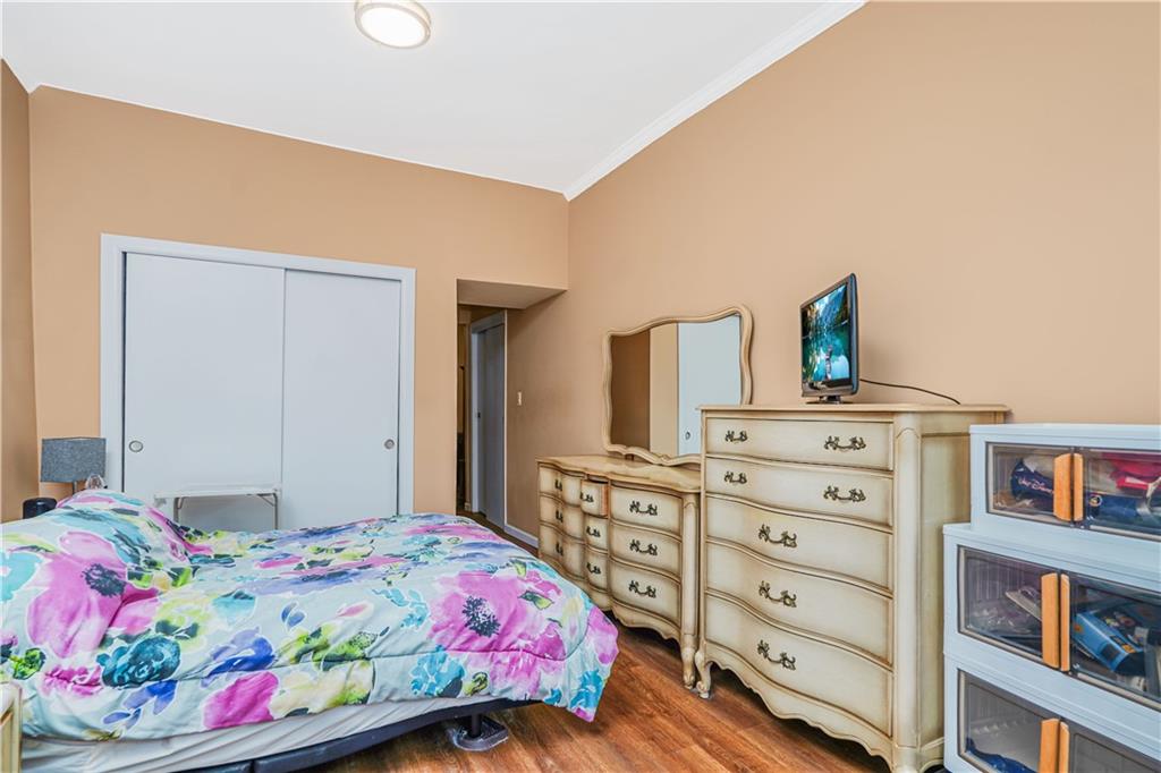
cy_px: 386
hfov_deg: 88.5
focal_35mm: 18
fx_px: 596
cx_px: 580
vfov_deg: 65.9
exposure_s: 1/50
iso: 64
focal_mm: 18.5
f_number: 5
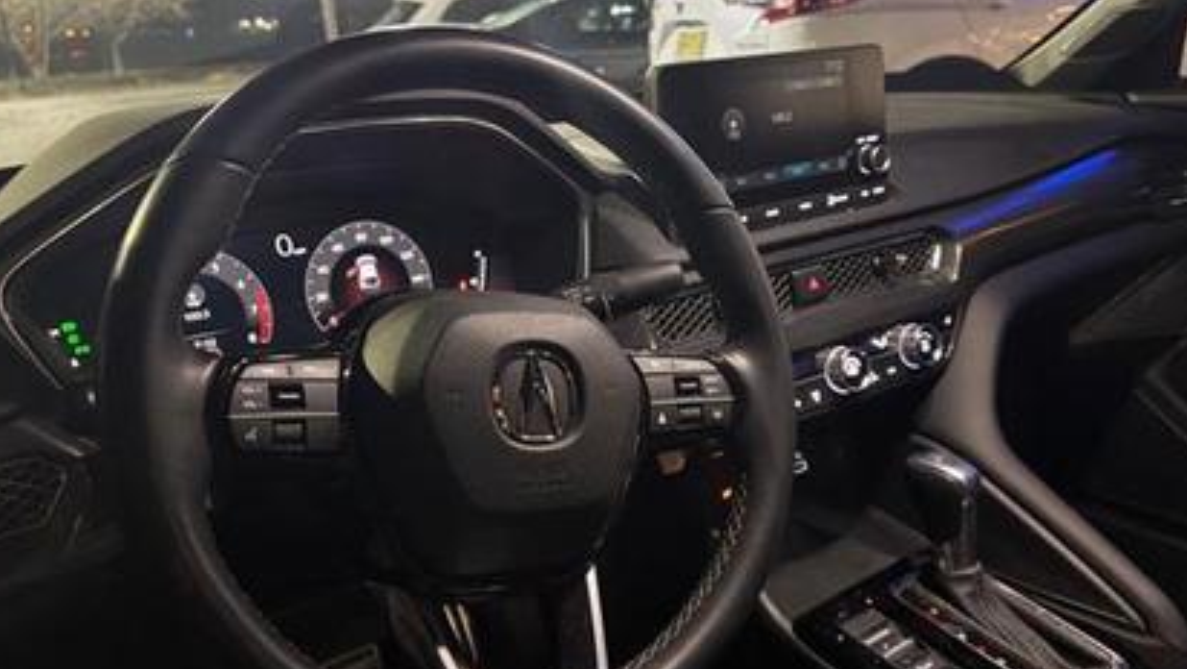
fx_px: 1007
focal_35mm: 32
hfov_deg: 61.0
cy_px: 311
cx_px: 596
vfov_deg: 36.7
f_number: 1.78
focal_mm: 6.76
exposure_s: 1/30
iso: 1000
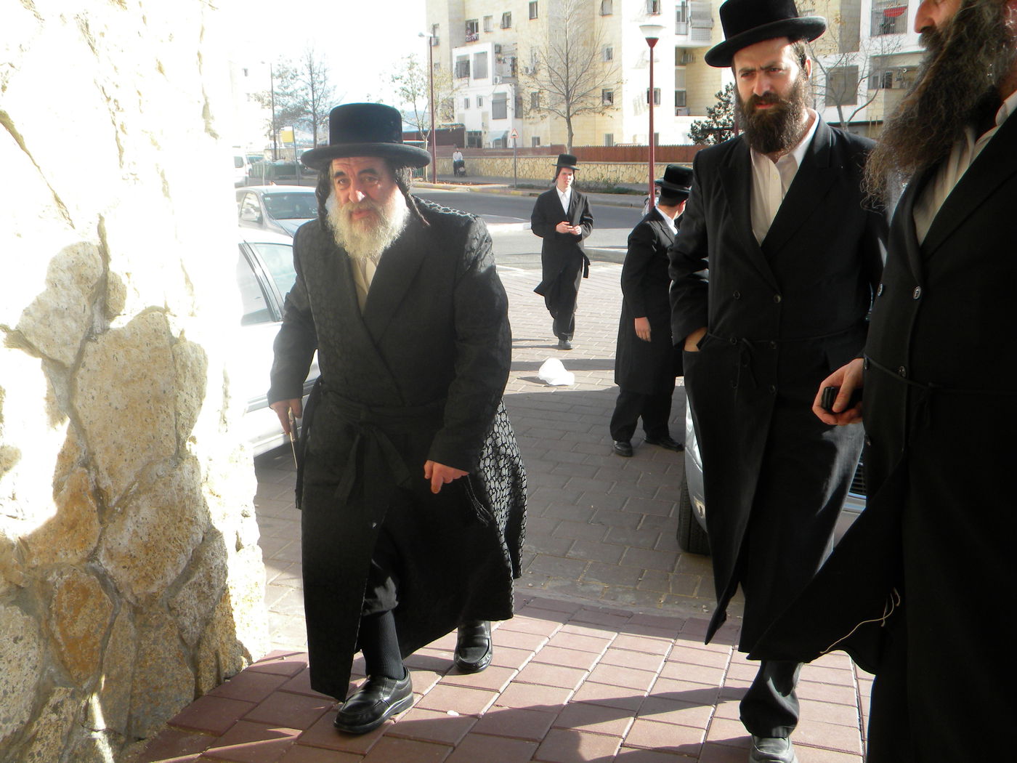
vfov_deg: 39.7
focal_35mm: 36
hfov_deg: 51.4
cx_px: 508
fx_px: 1058
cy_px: 382
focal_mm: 6.4
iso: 125
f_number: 3.7
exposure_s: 1/390
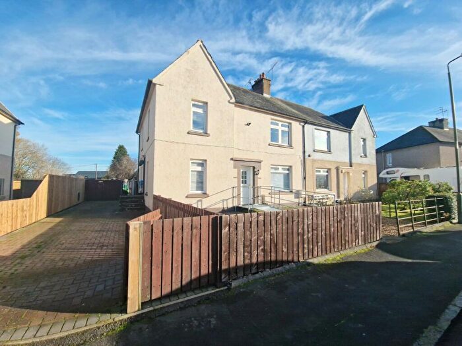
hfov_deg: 106.2
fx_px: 174
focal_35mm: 13
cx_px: 231
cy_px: 173
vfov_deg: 89.9
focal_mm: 2.2
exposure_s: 1/2000
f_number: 2.2
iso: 50
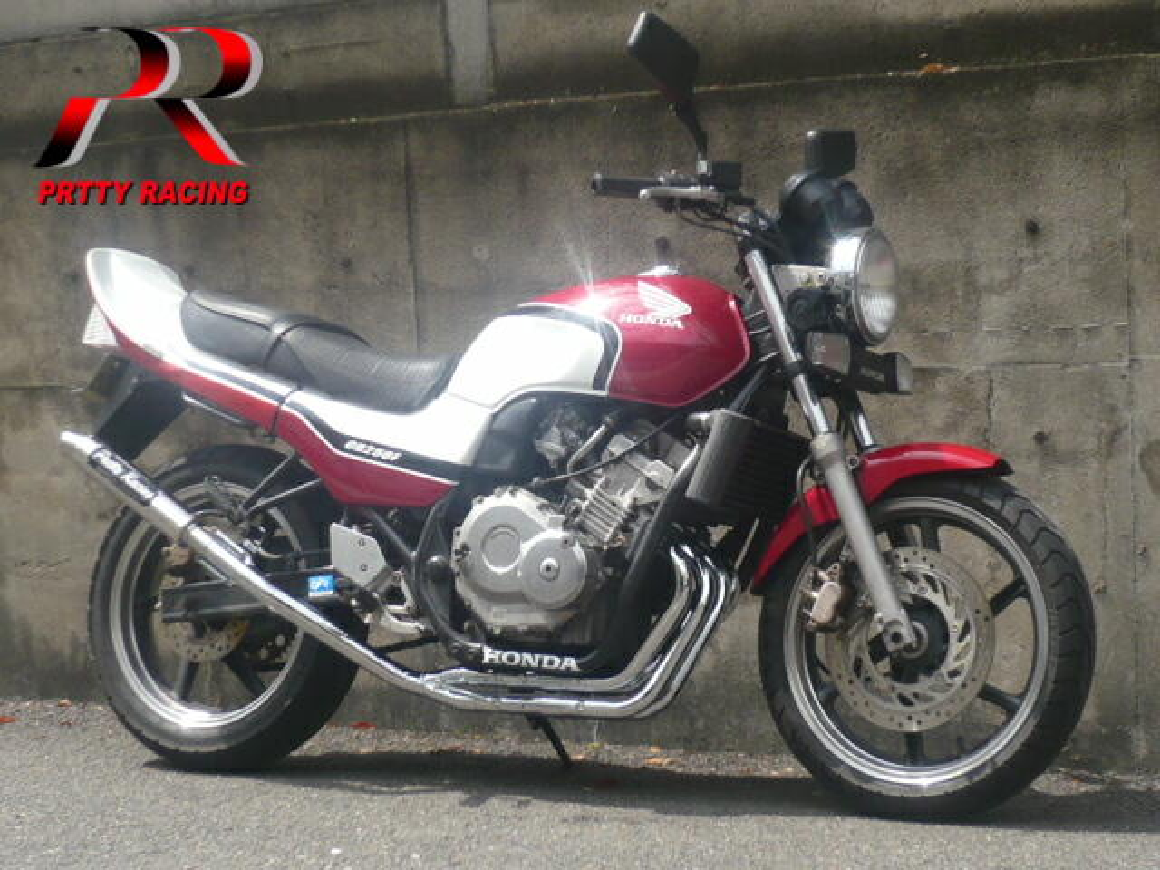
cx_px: 580
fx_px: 2413
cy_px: 435
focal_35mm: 72
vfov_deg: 20.4
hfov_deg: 27.0
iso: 100
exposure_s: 1/640
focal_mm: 7.9
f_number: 3.7
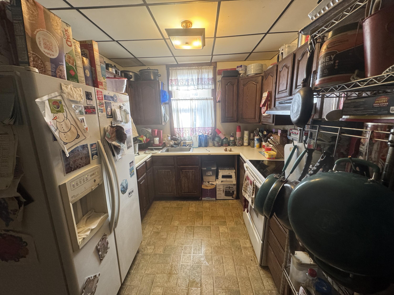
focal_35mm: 14
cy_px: 148
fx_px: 159
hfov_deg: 102.1
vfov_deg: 85.7
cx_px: 197
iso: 250
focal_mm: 2.22
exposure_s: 1/60
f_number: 2.2
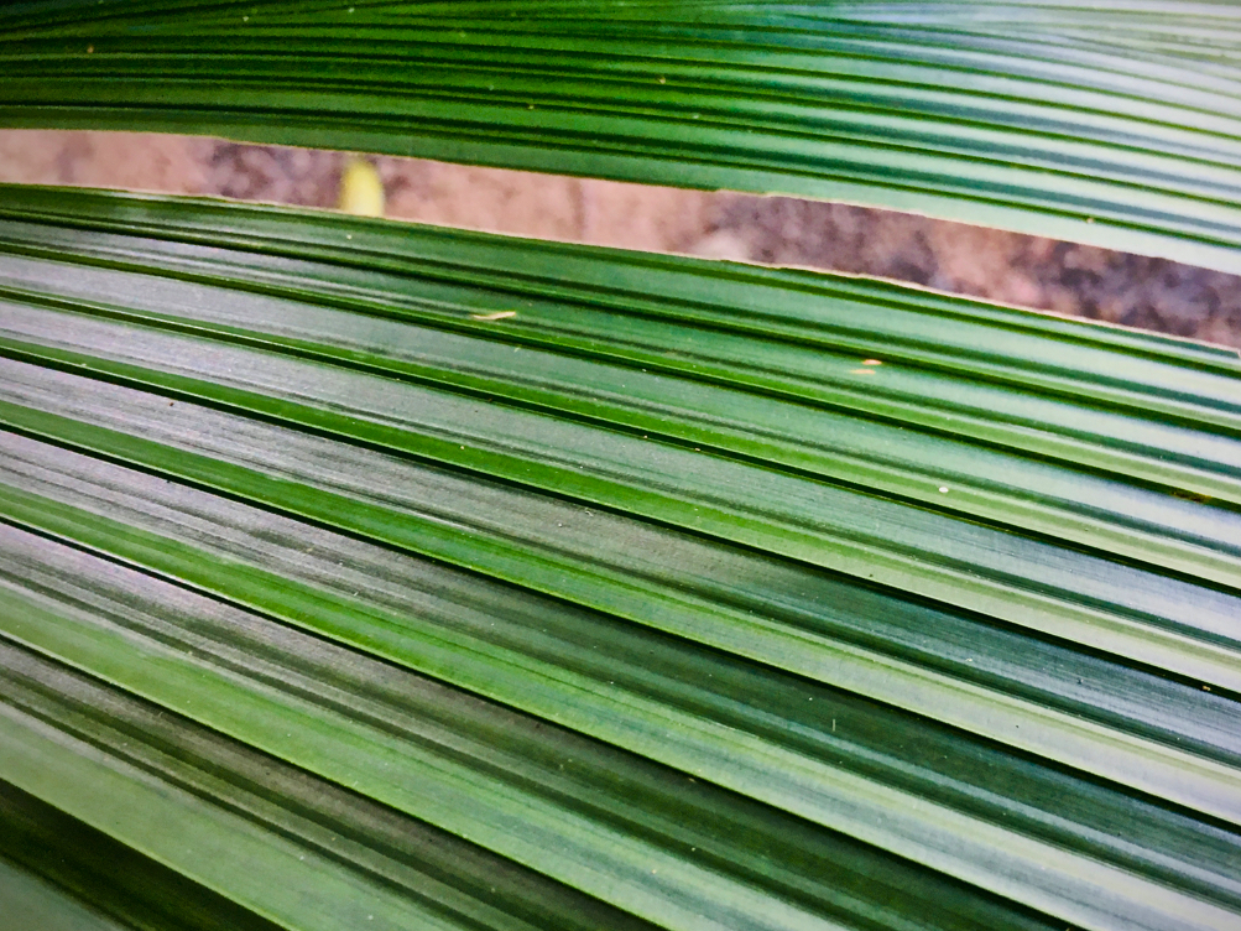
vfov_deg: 38.7
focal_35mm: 37
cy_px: 447
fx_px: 1326
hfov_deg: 50.0
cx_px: 711
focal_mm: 4.15
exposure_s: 1/30
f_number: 2.2
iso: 100
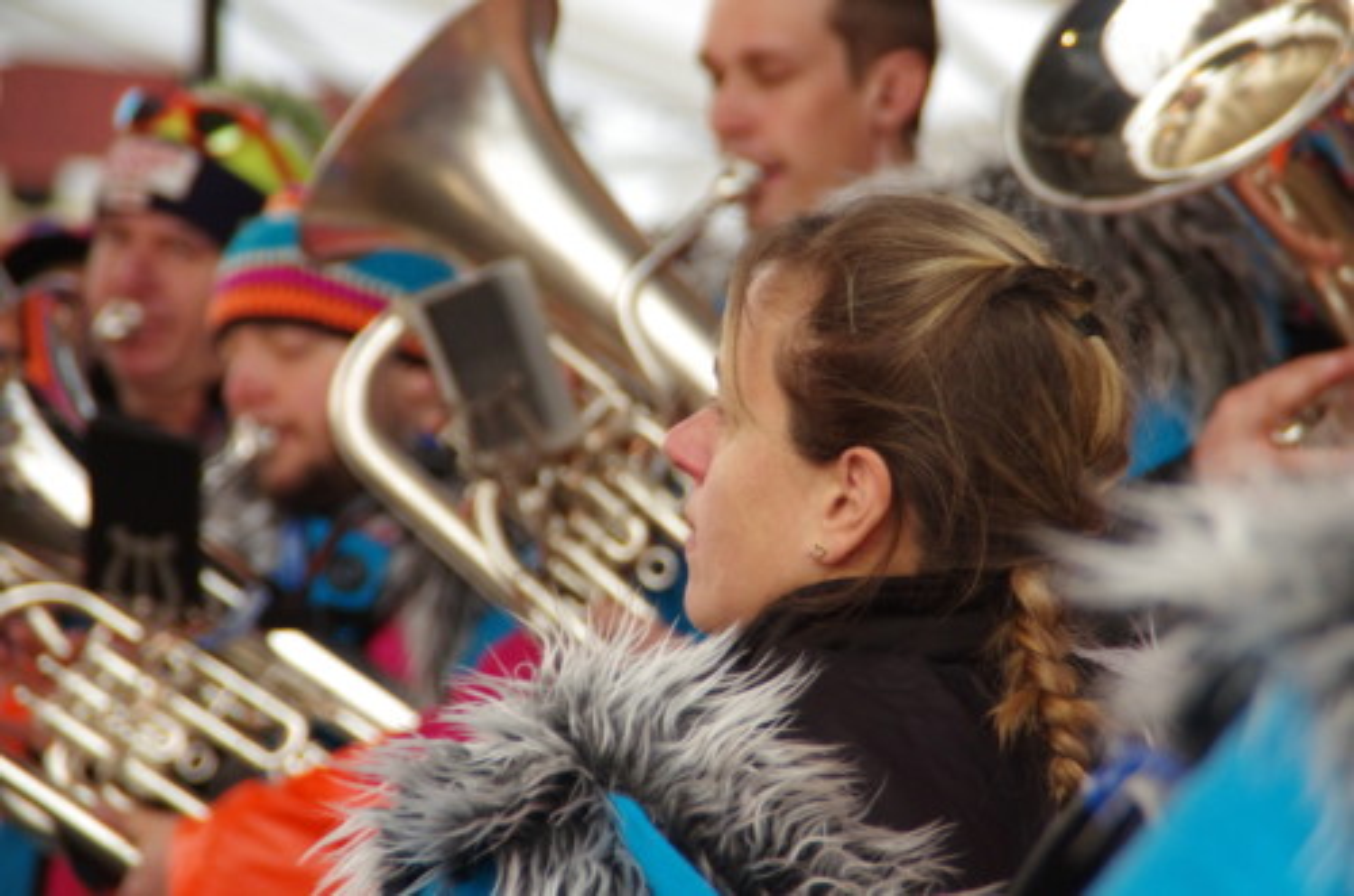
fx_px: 11258
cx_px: 677
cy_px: 448
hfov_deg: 6.9
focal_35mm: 300
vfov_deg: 4.6
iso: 1600
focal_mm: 200
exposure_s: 1/250
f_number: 6.3
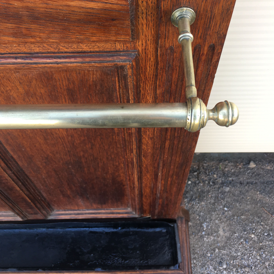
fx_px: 313
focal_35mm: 35
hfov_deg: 47.2
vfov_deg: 47.1
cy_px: 119
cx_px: 138
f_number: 2.2
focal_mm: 4.15
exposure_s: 1/100
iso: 32
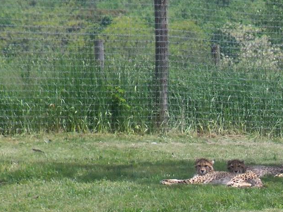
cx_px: 332
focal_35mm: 446
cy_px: 183
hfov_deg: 4.4
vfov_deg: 3.3
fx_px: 3644
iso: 200
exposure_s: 1/1250
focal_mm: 30.5
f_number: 4.3
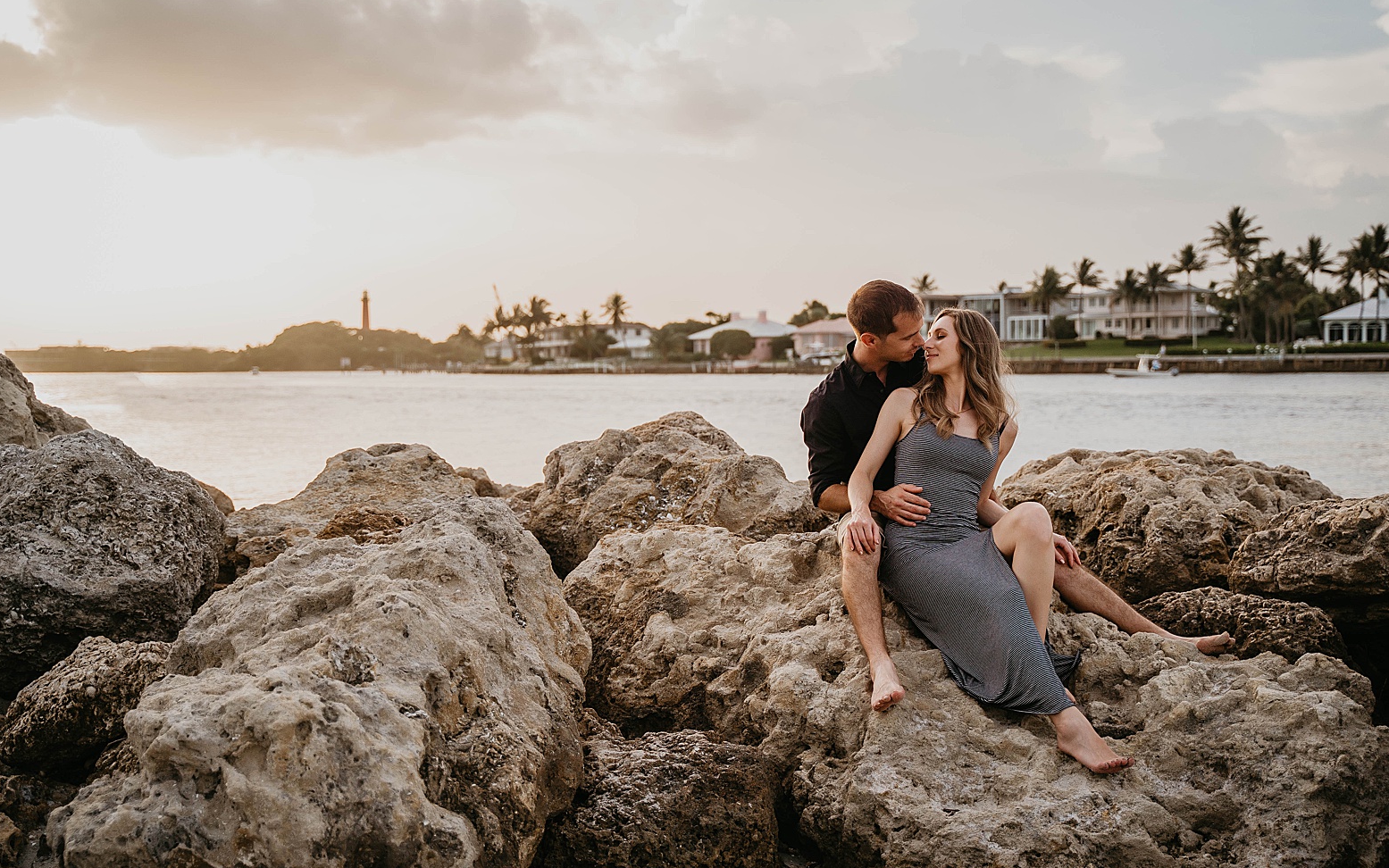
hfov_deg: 46.2
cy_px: 425
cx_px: 707
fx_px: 1628
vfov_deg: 29.9
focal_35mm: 43
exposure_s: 1/1000
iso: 250
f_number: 2.8
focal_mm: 41
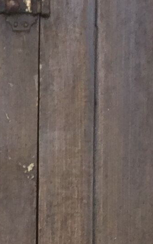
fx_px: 1314
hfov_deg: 6.7
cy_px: 472
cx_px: 56
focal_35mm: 197
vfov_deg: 9.9
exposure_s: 1/50
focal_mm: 3.3
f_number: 2.4
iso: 25
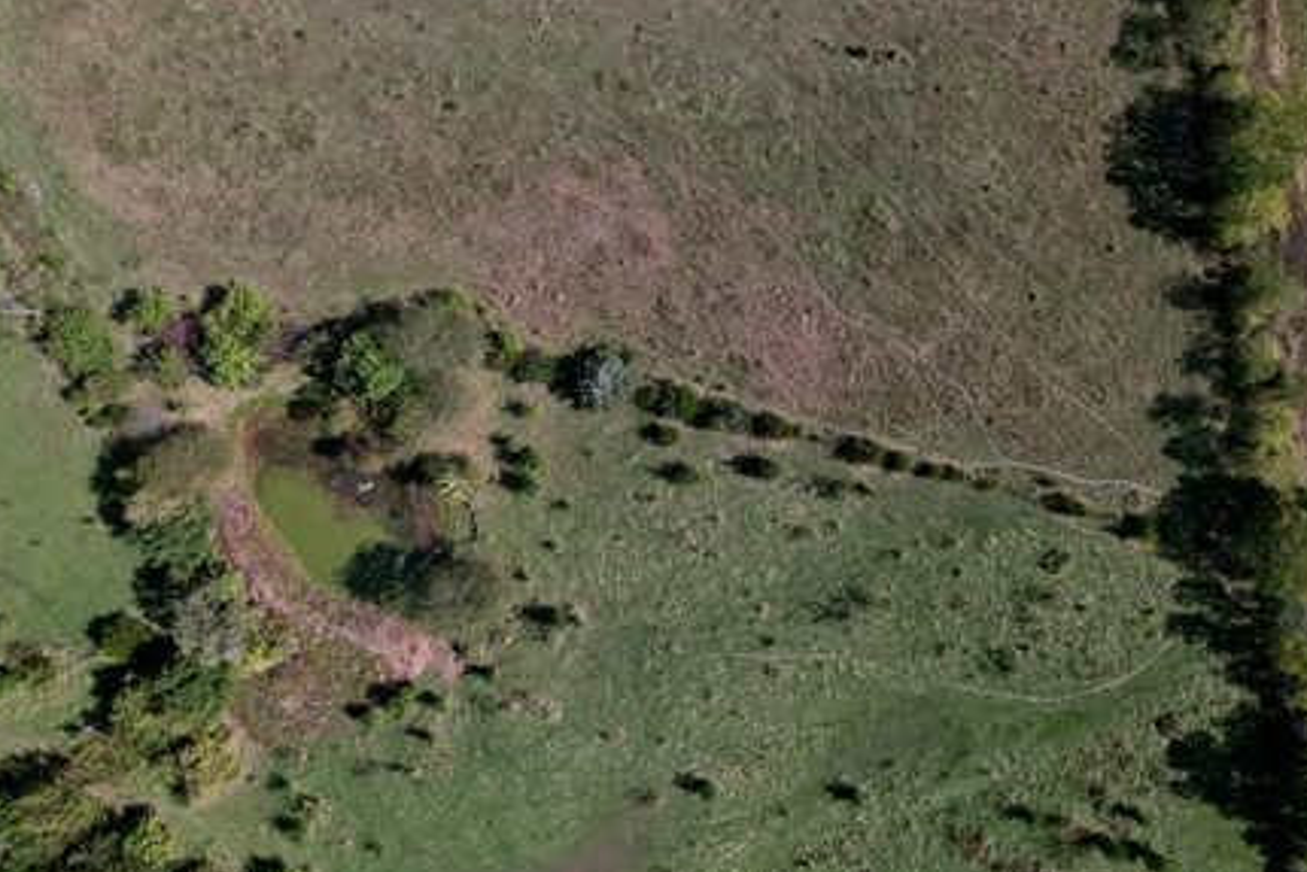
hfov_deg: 76.1
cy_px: 425
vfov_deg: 55.1
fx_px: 835
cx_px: 650
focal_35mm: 23
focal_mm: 8.38
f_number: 2.8
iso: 100
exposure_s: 1/60
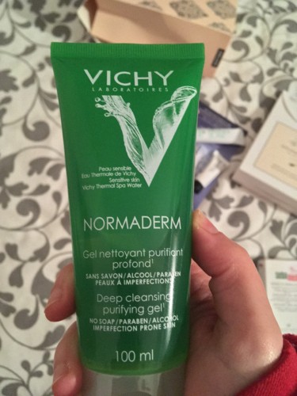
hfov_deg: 48.2
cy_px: 198
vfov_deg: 61.7
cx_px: 148
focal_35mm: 29
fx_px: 332
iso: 400
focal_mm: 4.15
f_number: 2.2
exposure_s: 1/17
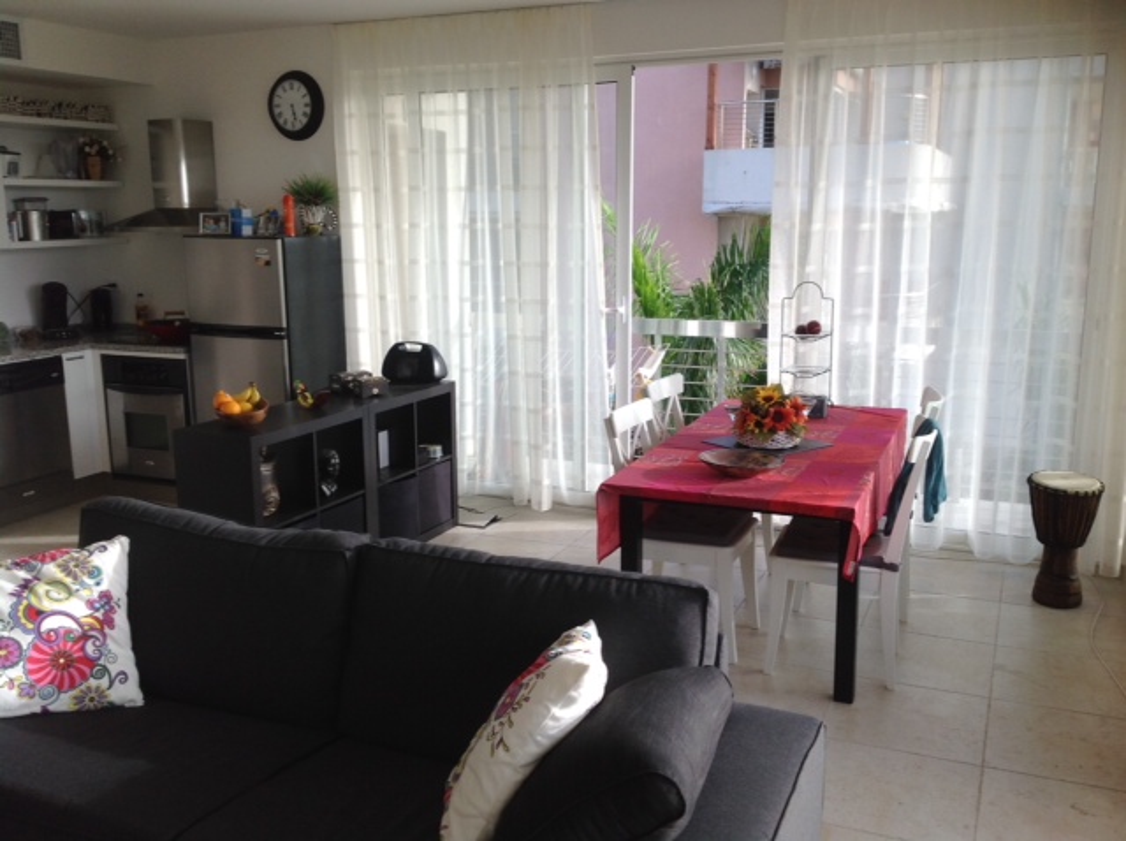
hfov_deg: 52.7
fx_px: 1137
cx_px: 563
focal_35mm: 35
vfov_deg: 40.6
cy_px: 420
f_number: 2.4
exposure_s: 1/332
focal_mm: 4.28
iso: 80
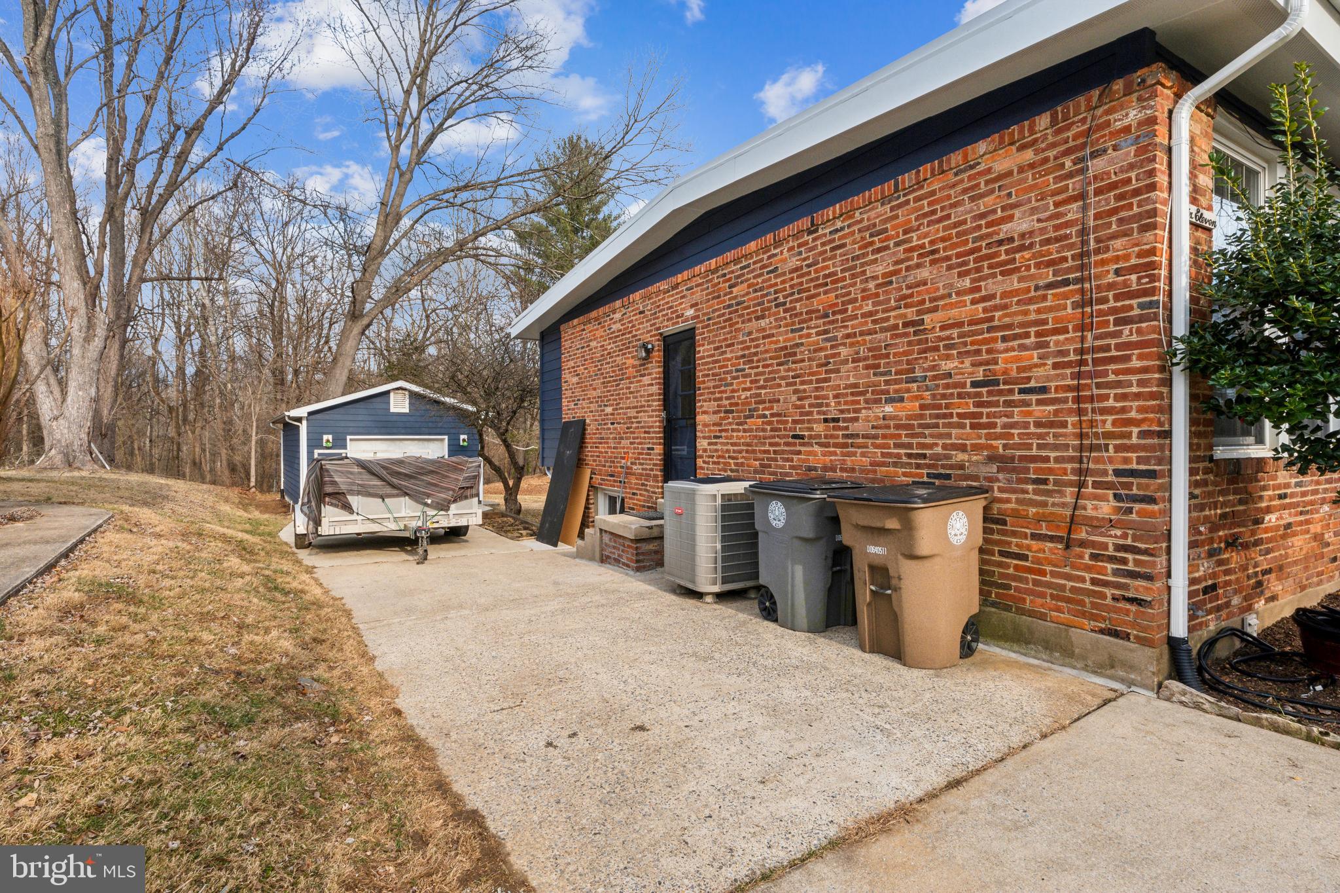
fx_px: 595
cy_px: 446
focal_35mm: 16
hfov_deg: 96.8
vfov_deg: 73.7
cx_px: 670
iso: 640
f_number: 20
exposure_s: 1/100
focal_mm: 16
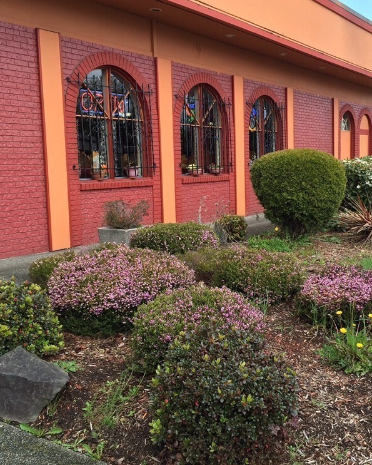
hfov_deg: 38.0
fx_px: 536
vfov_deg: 46.8
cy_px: 227
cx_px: 231
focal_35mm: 39
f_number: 2.2
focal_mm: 4.15
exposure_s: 1/465
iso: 32
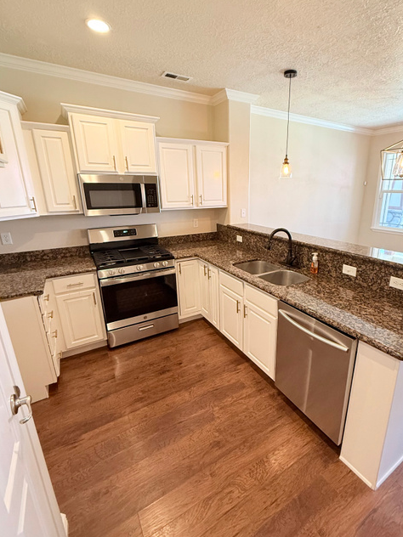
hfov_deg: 74.0
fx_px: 264
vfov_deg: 91.0
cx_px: 239
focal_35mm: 17
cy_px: 263
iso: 320
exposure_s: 1/60
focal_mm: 2.22
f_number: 2.2
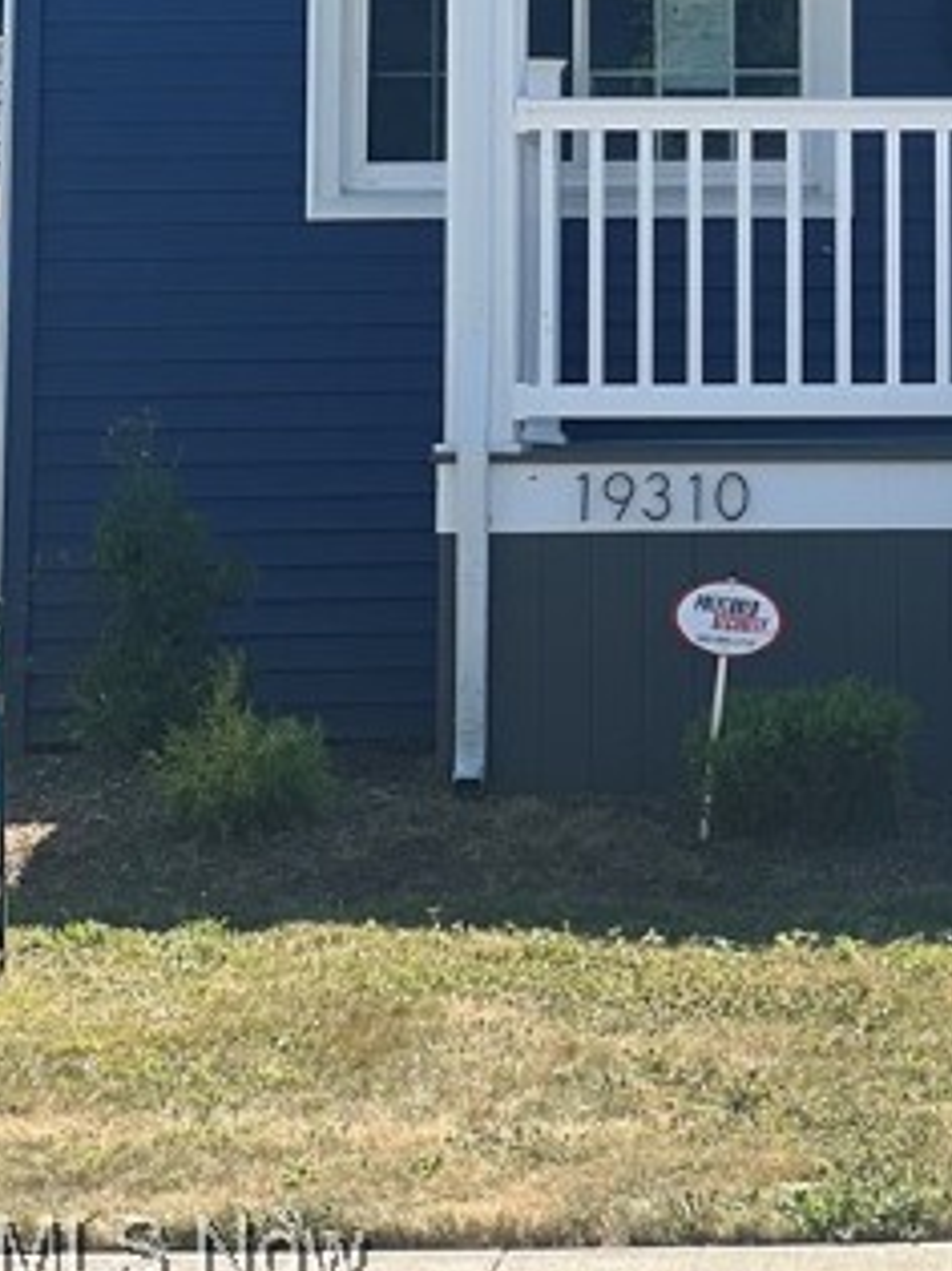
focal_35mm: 188
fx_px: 6898
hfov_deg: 7.8
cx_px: 1129
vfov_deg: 10.4
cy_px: -210
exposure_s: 1/444
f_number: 2.8
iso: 32
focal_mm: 9
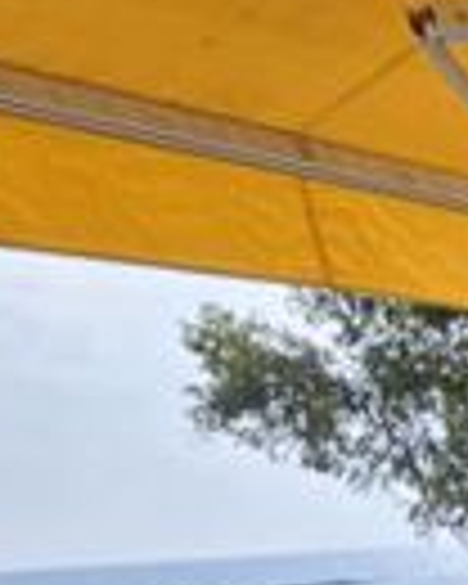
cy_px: 828
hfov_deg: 12.4
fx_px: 1195
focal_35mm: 69
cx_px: 1312
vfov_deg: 23.2
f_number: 2.2
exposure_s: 1/1429
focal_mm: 2.2
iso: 50
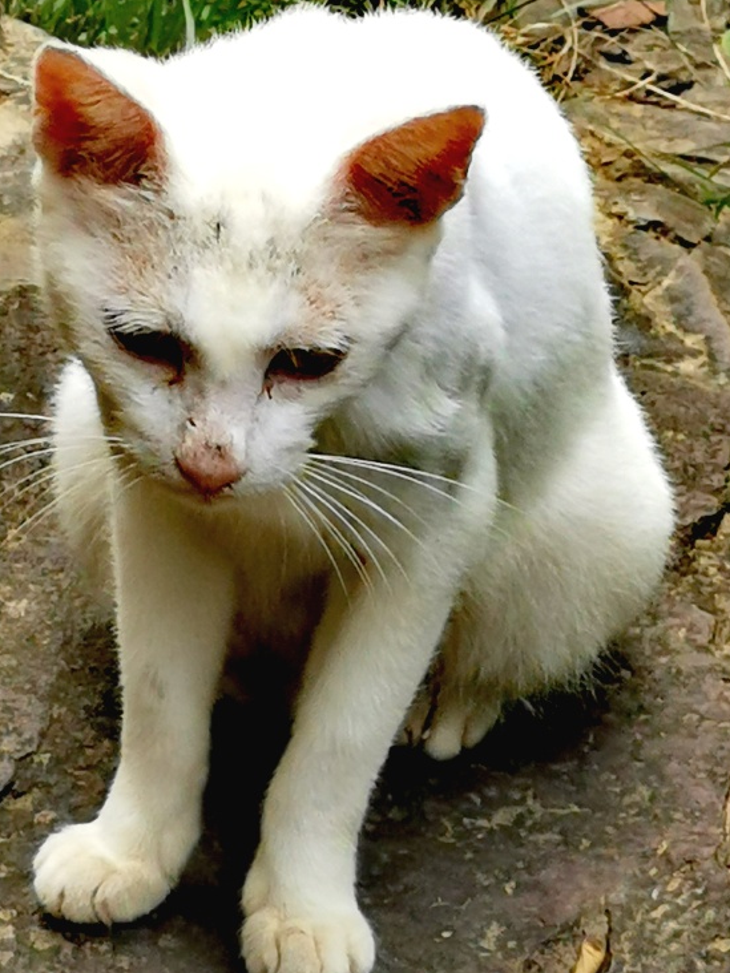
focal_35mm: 310
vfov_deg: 6.4
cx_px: 363
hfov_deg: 4.8
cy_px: 385
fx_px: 8717
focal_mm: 7.48
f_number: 2.4
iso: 50
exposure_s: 1/184
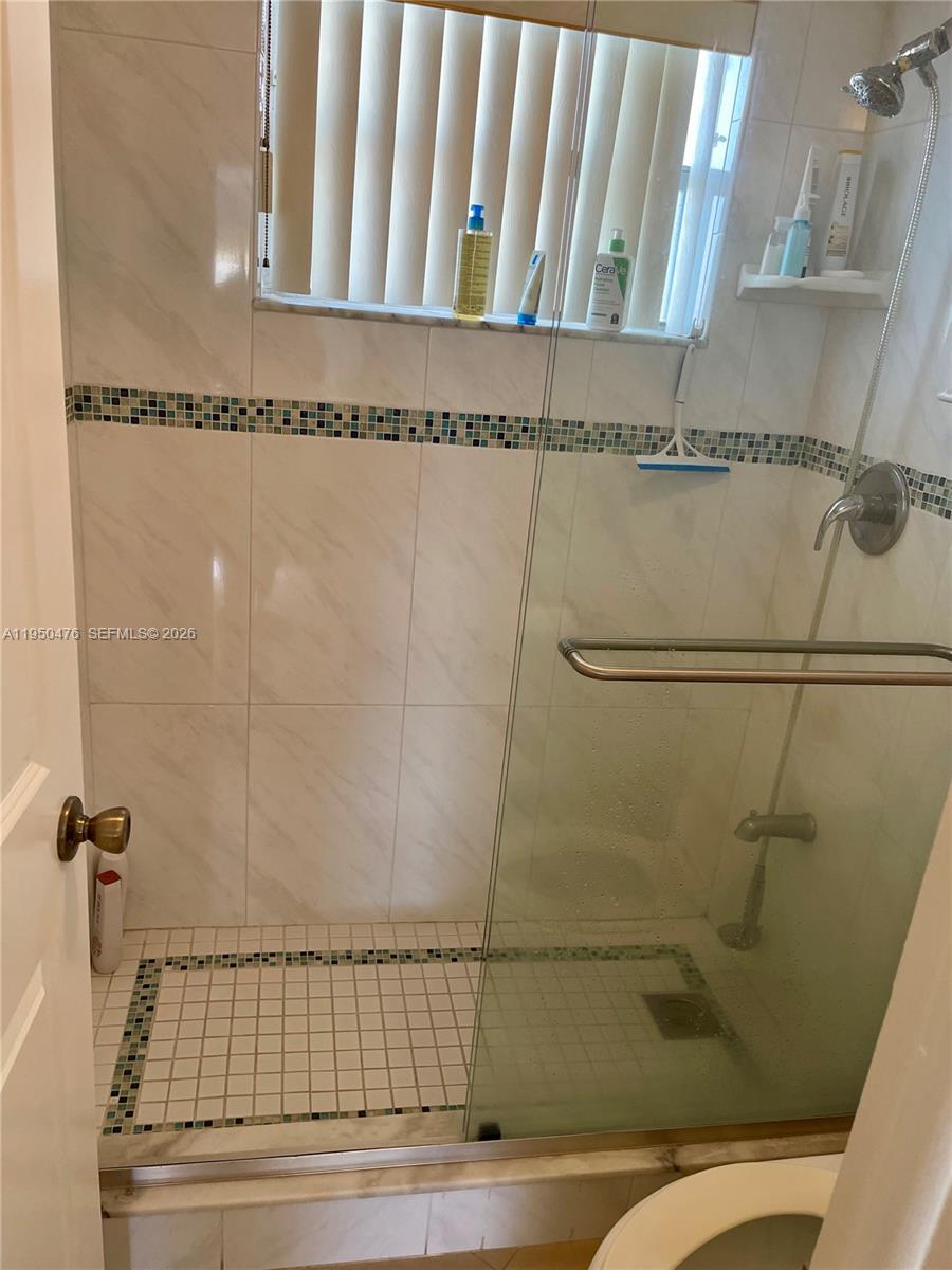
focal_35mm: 25
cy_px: 635
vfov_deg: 69.4
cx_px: 476
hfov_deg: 54.9
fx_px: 917
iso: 125
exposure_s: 1/120
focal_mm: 5.1
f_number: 1.6
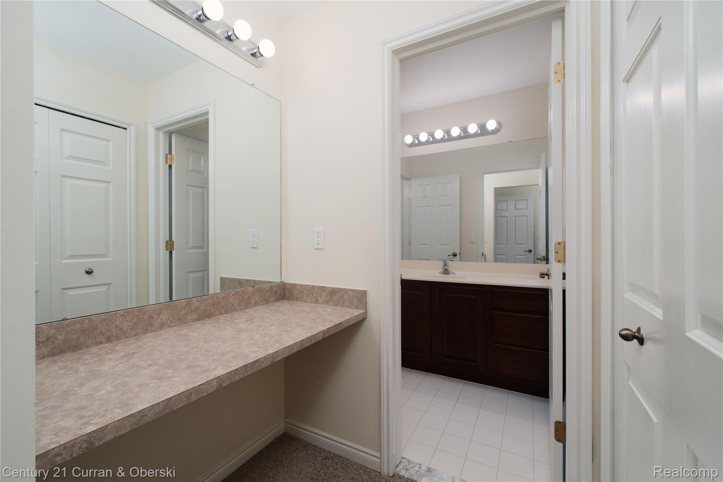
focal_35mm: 15
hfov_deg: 100.4
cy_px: 241
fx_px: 301
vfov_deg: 77.3
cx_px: 362
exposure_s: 1/250
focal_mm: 10
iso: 640
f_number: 6.4
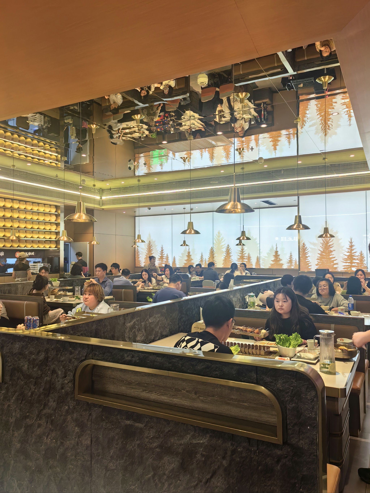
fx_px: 385
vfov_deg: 65.3
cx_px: 185
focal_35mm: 27
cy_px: 246
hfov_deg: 51.4
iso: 64
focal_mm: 5.75
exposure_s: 1/100
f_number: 2
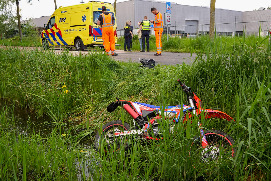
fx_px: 271
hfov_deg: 53.1
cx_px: 136
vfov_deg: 36.9
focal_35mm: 36
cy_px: 90
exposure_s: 1/80
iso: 200
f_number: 7.1
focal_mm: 24
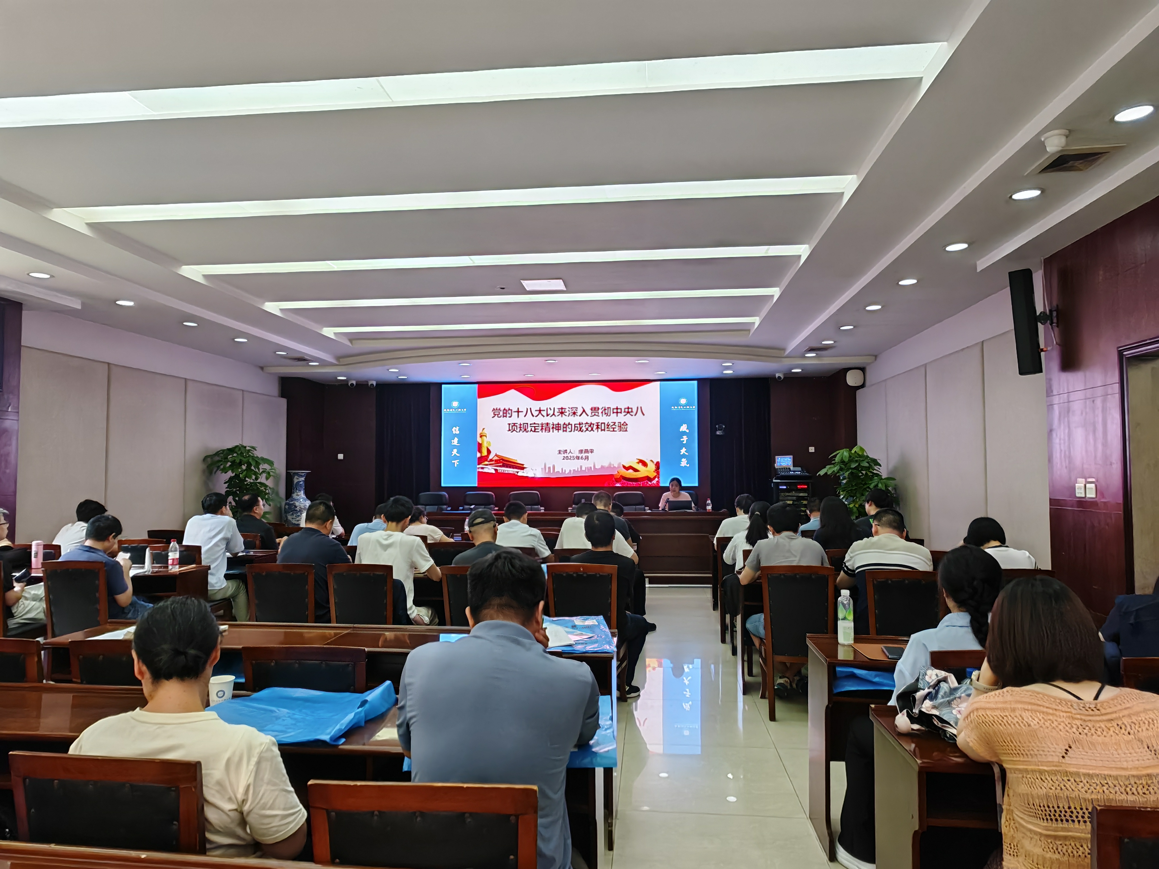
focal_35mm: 22
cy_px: 434
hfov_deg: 76.4
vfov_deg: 61.1
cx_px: 580
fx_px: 737
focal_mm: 1.82
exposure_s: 1/50
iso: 200
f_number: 2
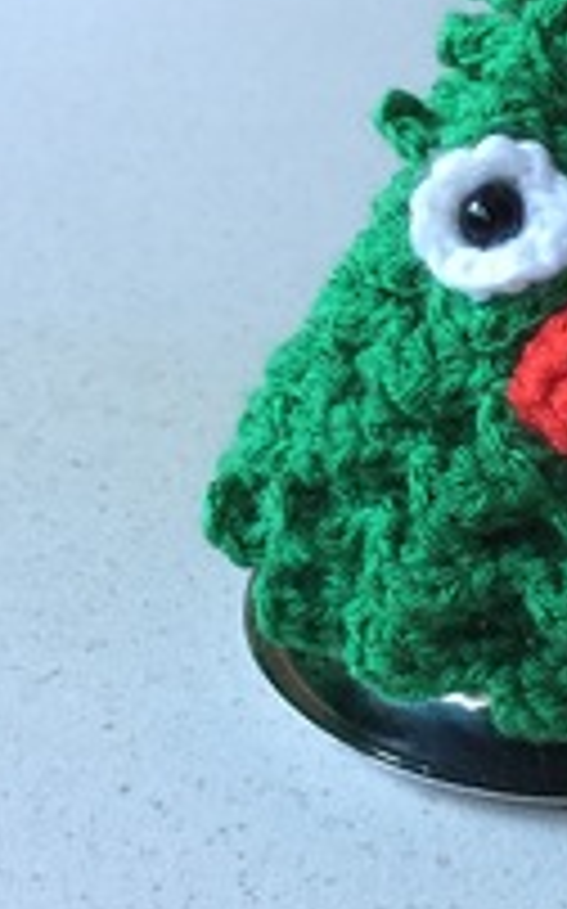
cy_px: 328
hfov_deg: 17.8
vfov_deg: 28.9
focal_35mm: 71
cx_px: 594
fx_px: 1758
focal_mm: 4.15
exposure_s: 1/25
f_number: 2.2
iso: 250
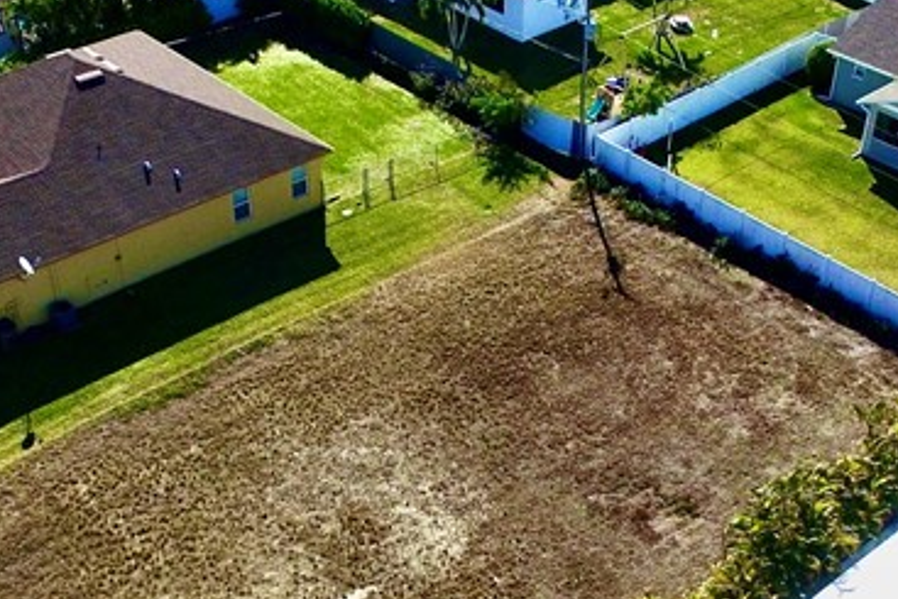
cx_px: 499
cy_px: 477
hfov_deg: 34.4
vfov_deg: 23.1
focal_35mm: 58
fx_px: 1447
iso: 100
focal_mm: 3.61
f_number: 2.8
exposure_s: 1/1433
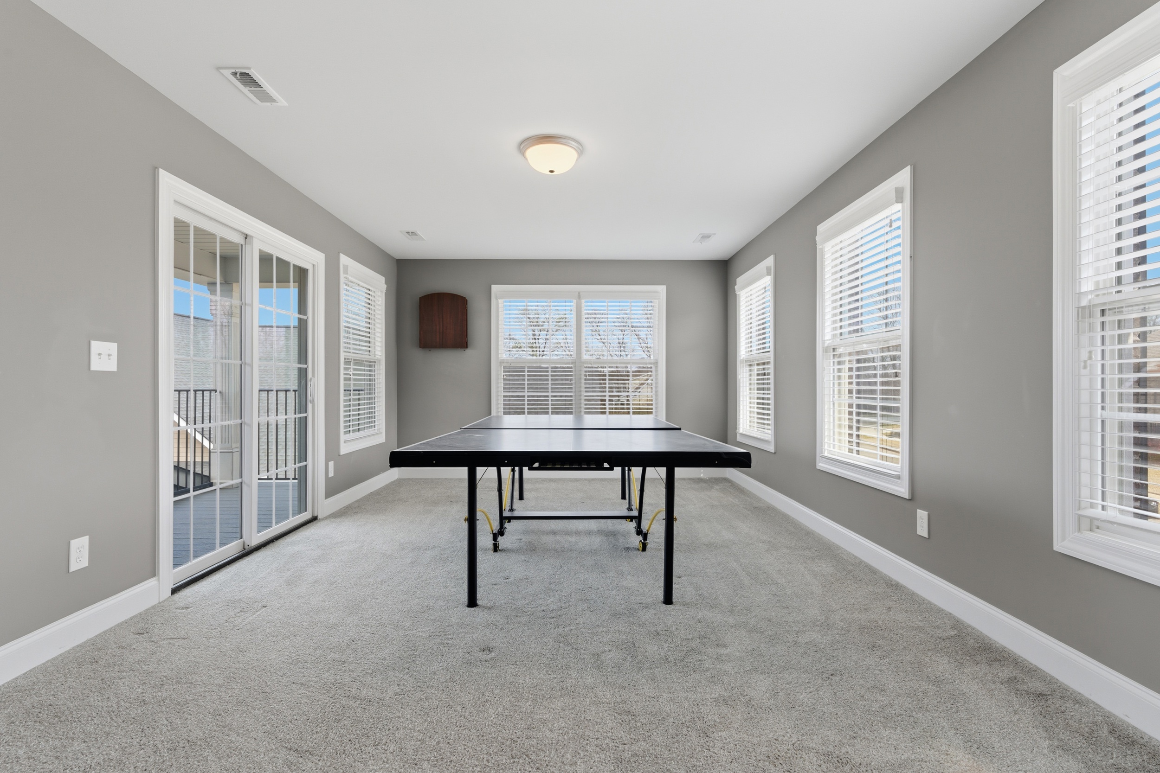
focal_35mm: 16
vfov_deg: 73.8
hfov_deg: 96.7
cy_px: 386
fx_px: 516
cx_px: 580
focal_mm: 16
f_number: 9
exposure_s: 1/500
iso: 250
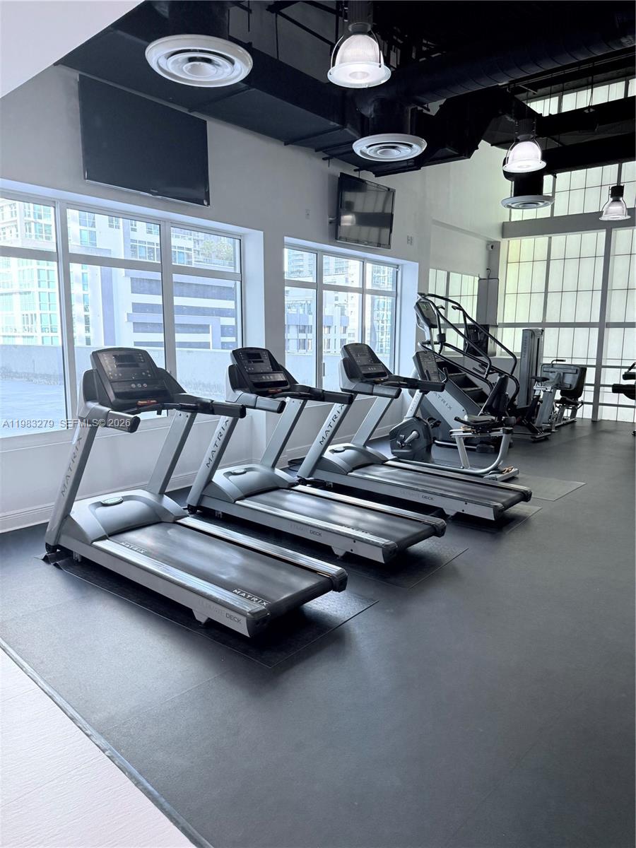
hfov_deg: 56.8
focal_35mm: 24
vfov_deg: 71.6
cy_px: 424
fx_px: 588
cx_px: 318
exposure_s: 1/124
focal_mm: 6.76
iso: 160
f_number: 1.78
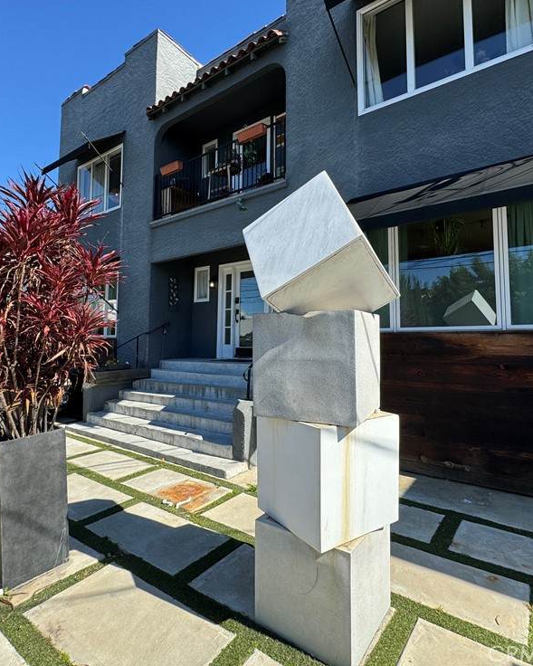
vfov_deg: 83.2
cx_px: 277
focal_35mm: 19
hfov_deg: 70.8
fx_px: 375
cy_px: 319
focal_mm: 2.22
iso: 40
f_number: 2.2
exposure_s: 1/1178
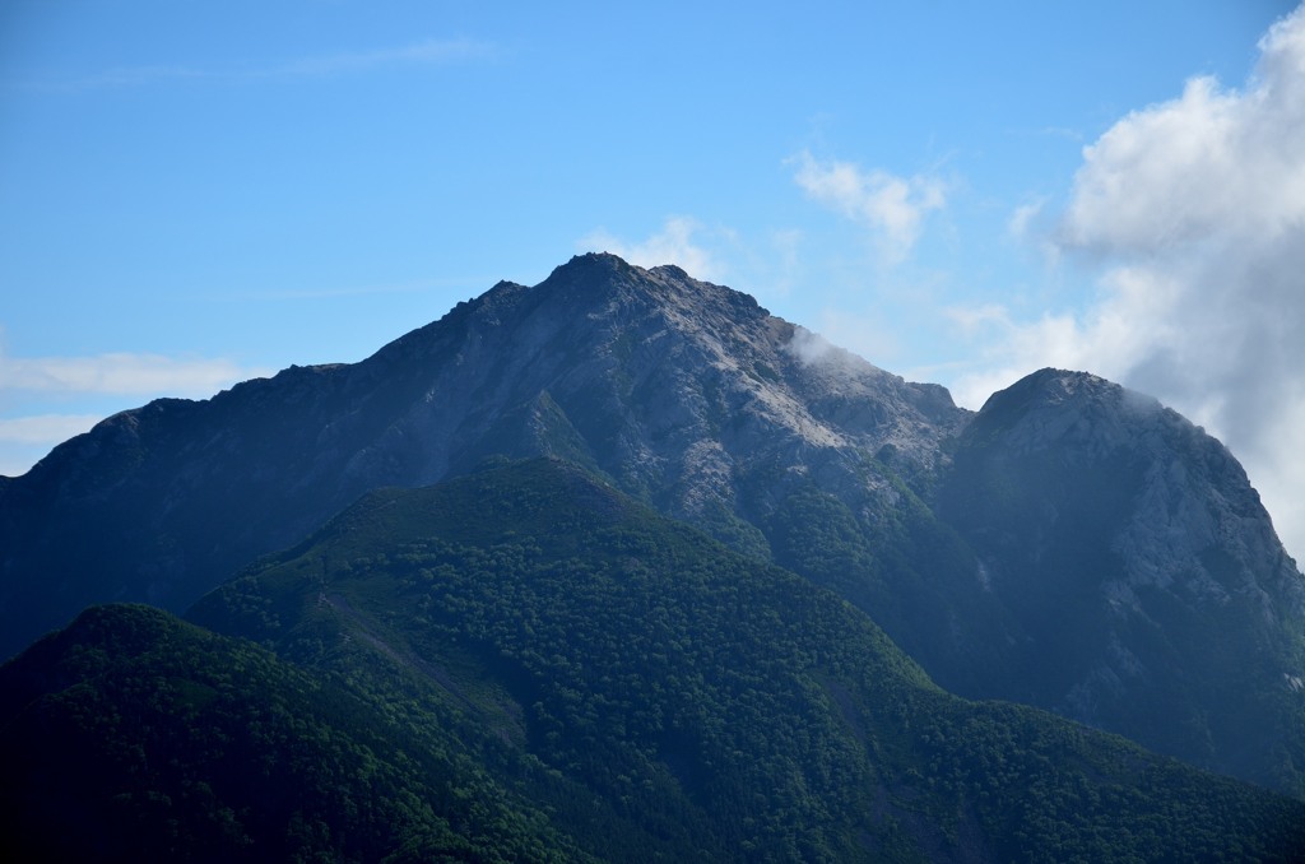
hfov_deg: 16.1
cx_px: 652
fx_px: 4612
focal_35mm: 128
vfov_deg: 10.7
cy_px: 432
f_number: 8
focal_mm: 85
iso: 100
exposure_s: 1/640
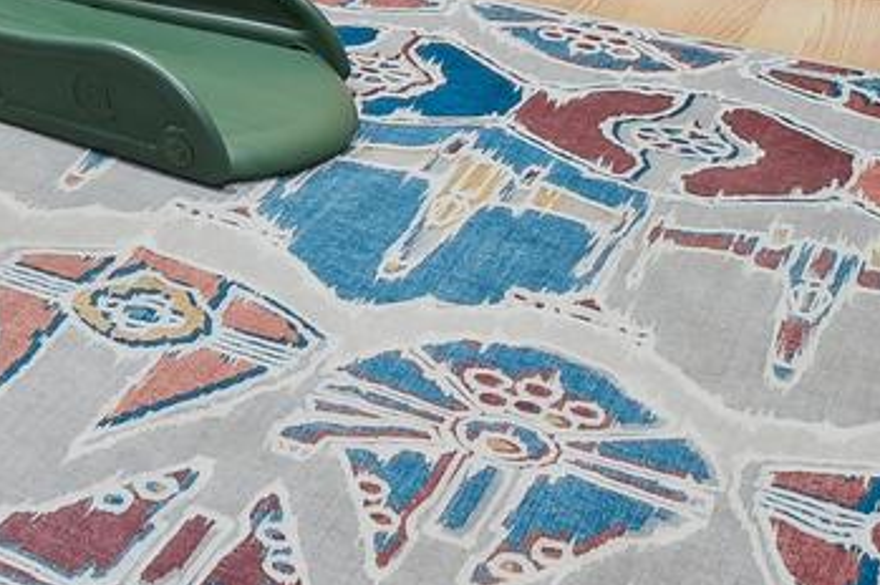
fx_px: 2296
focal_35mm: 94
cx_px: -893
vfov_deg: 12.2
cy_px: -712
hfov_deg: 16.4
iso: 400
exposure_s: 1/1.67
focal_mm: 16
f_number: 8
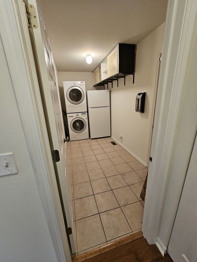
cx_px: 98
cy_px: 131
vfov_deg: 106.2
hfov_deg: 89.9
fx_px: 99
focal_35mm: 13
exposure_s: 1/40
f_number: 2.2
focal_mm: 2.2
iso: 320
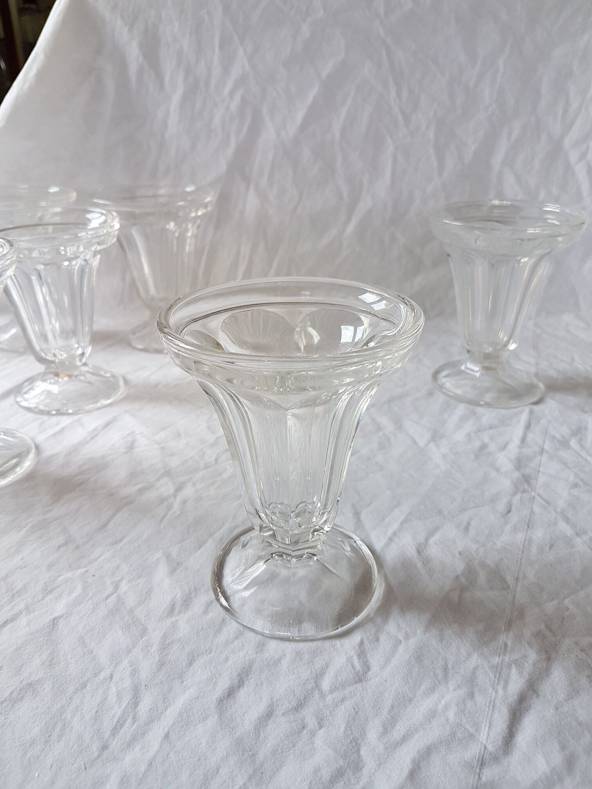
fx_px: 593
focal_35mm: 26
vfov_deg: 67.3
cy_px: 394
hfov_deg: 53.1
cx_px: 296
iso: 40
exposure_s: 1/150
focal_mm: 4.2
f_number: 1.7
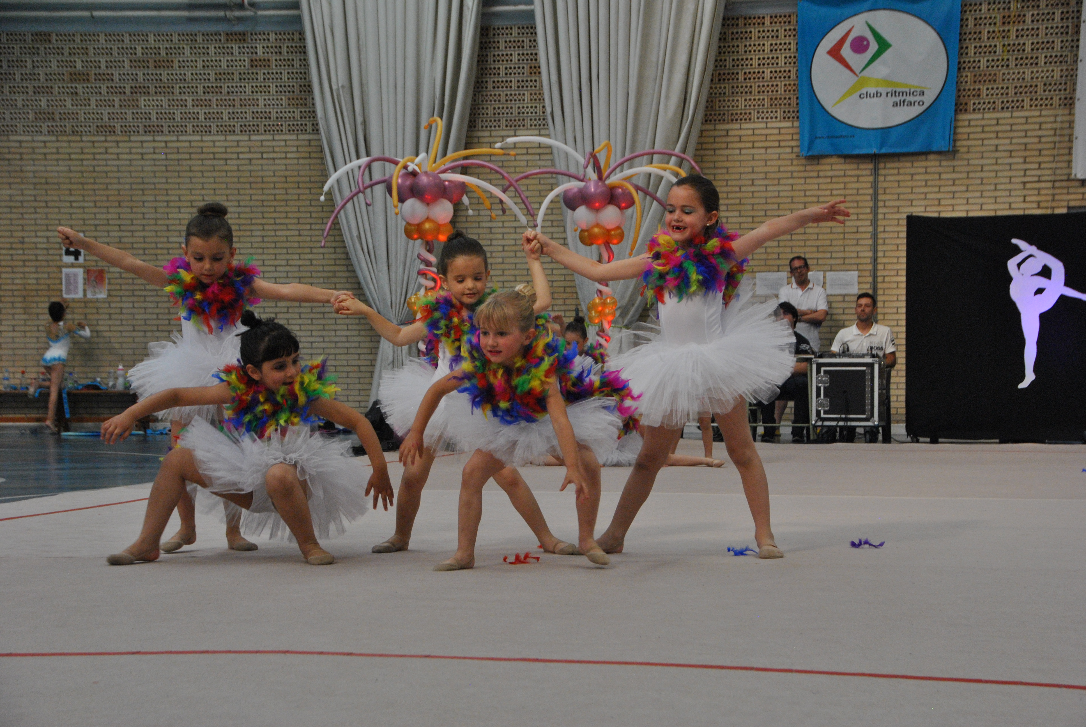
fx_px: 2492
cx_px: 543
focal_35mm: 82
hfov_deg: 24.6
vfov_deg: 16.6
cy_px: 364
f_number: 7.1
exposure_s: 1/200
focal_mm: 55
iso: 800
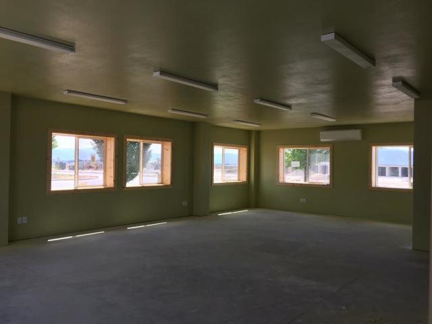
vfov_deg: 48.2
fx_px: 362
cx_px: 216
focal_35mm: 29
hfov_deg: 61.7
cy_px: 162
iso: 32
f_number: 2.2
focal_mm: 4.15
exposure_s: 1/200
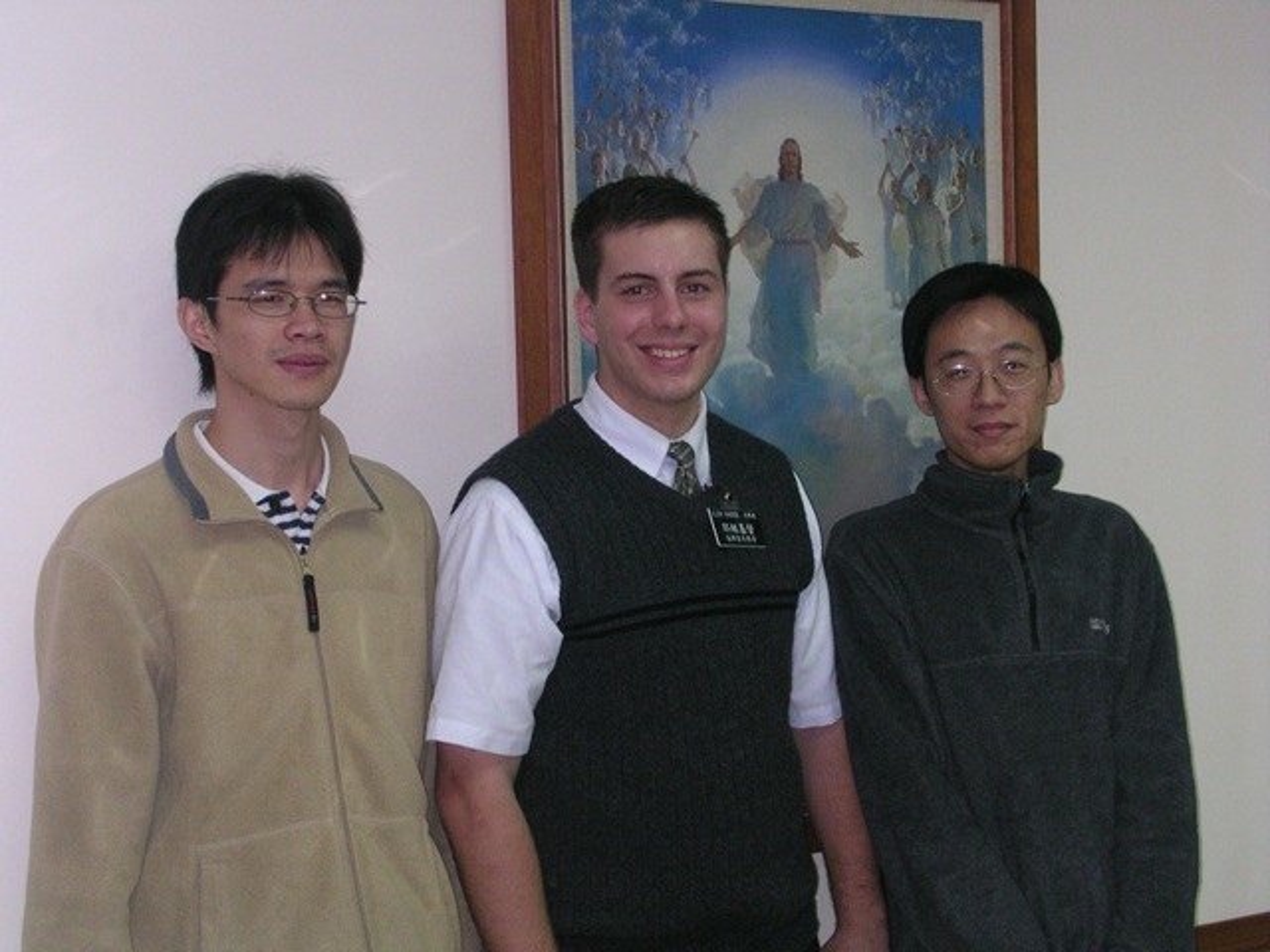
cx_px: 635
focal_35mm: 68
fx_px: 2495
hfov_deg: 28.6
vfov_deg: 21.6
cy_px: 476
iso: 251
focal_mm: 10.4
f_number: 3.7
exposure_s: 1/60
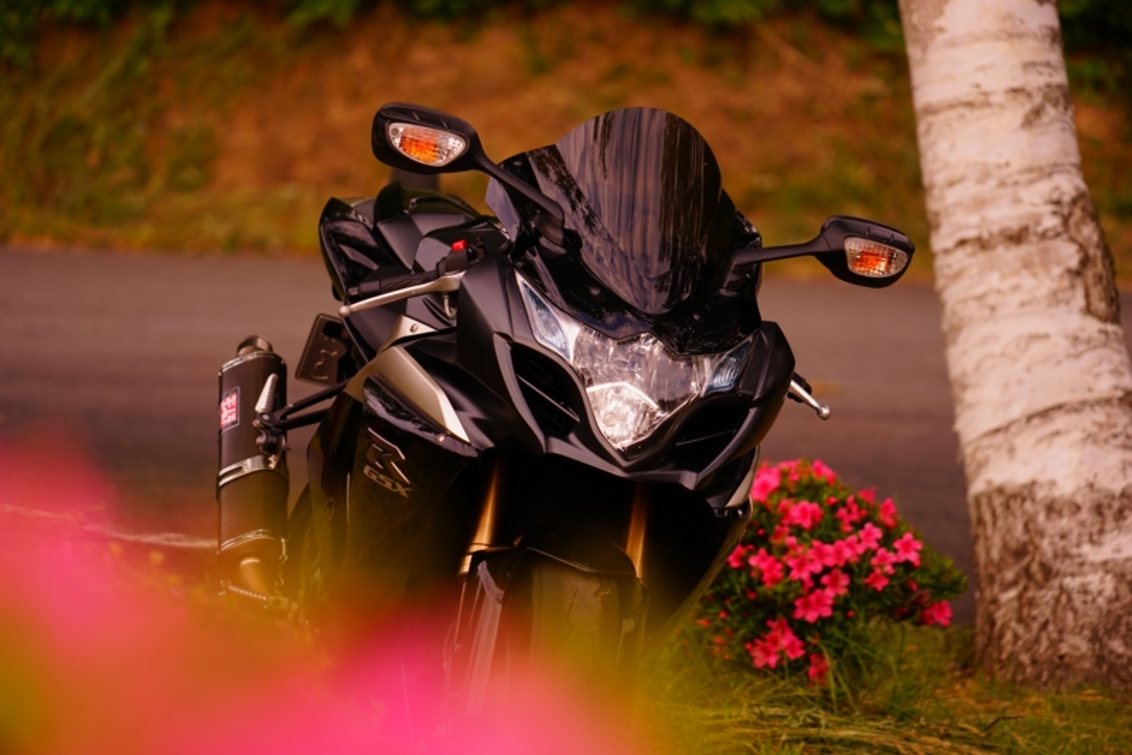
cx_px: 566
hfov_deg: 8.6
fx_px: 7549
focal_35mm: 240
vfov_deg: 5.7
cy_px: 378
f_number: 6.3
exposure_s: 1/250
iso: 160
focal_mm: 240
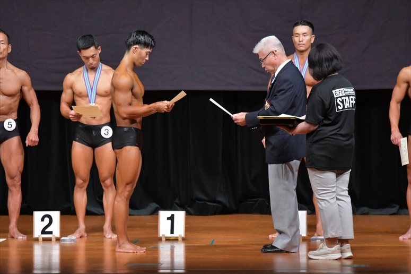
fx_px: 2910
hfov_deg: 8.1
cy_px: 137
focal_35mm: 255
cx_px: 206
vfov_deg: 5.4
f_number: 5.6
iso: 5000
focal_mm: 170
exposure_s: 1/400
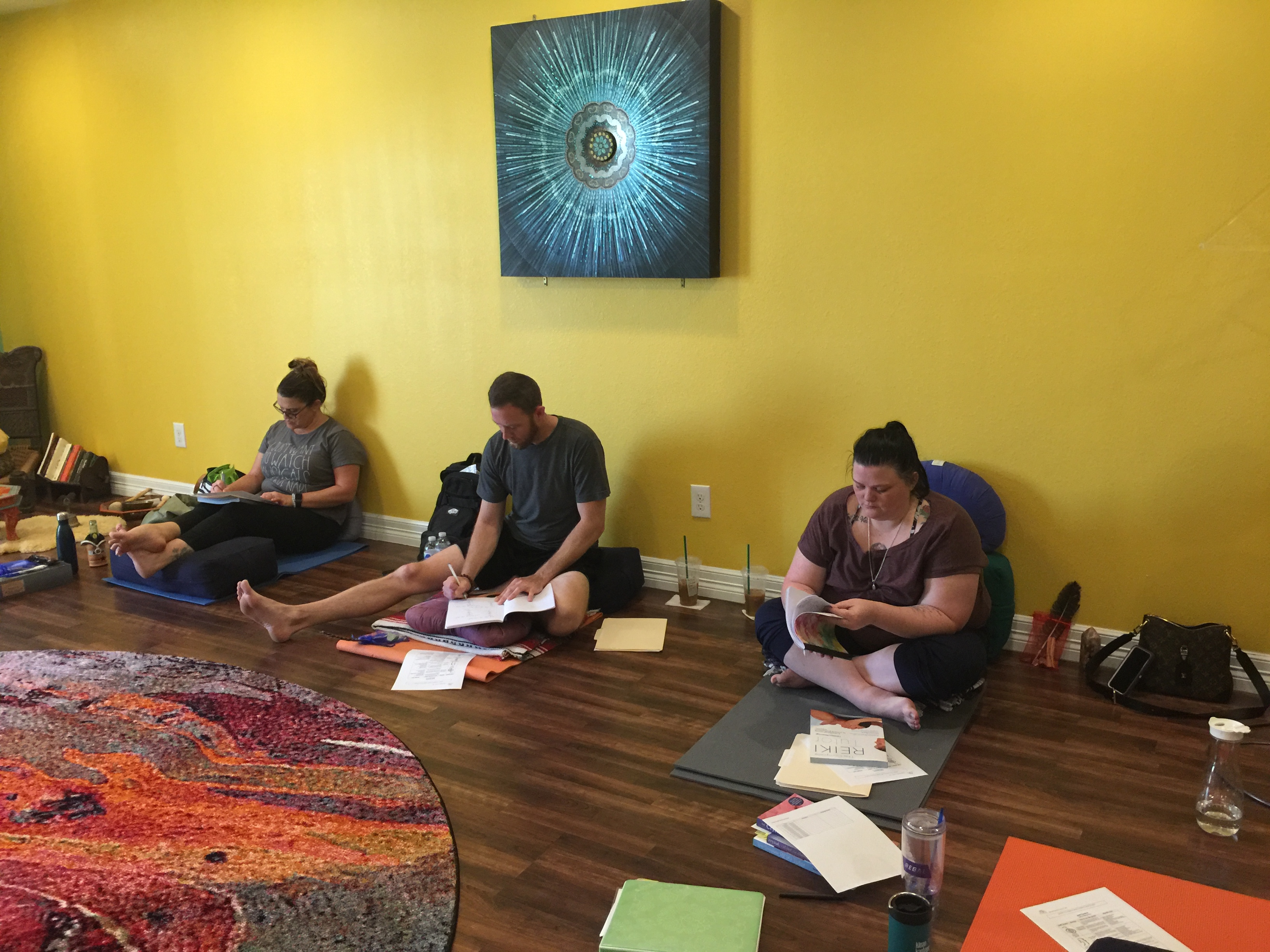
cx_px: 635
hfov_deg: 61.7
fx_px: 1064
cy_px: 476
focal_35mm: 29
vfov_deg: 48.2
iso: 100
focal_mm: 4.15
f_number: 2.2
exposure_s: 1/10
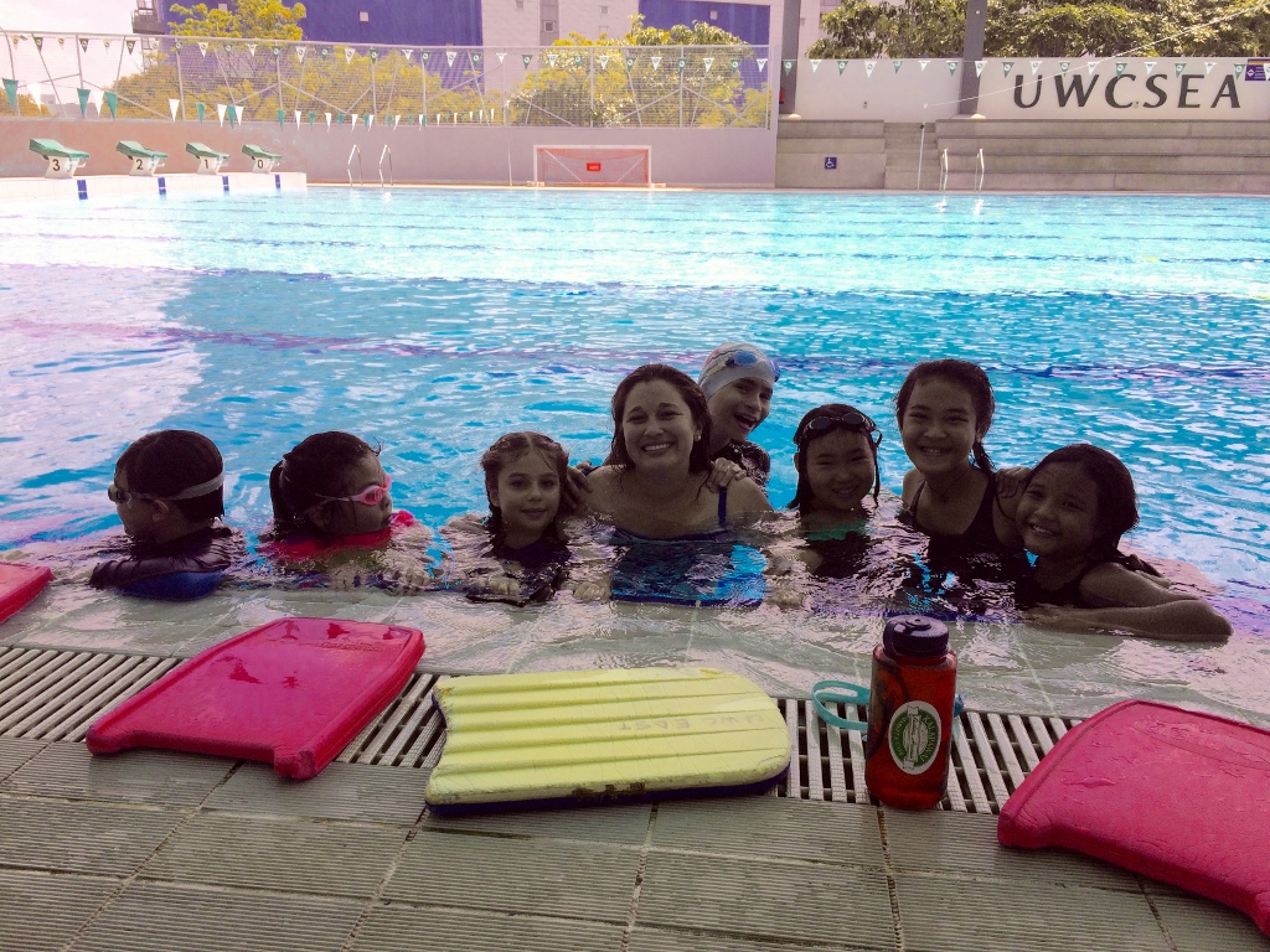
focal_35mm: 29
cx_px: 635
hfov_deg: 61.7
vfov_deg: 48.2
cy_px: 476
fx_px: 1064
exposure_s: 1/1520
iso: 32
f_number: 2.2
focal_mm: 4.15
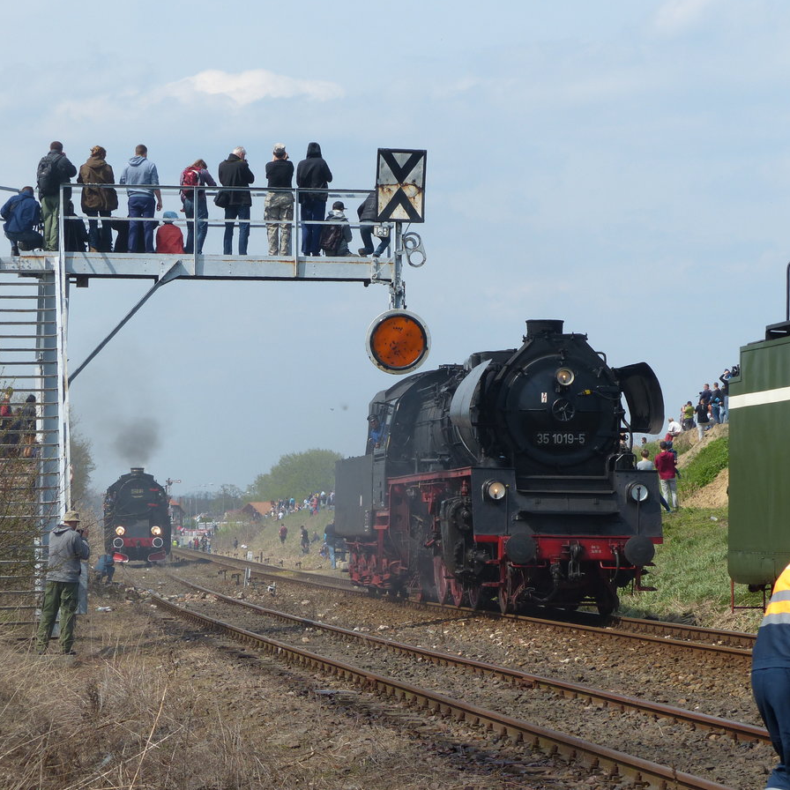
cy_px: 394
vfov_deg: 13.5
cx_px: 455
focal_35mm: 129
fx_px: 3331
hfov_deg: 13.5
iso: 100
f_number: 4
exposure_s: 1/1000
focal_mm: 19.6
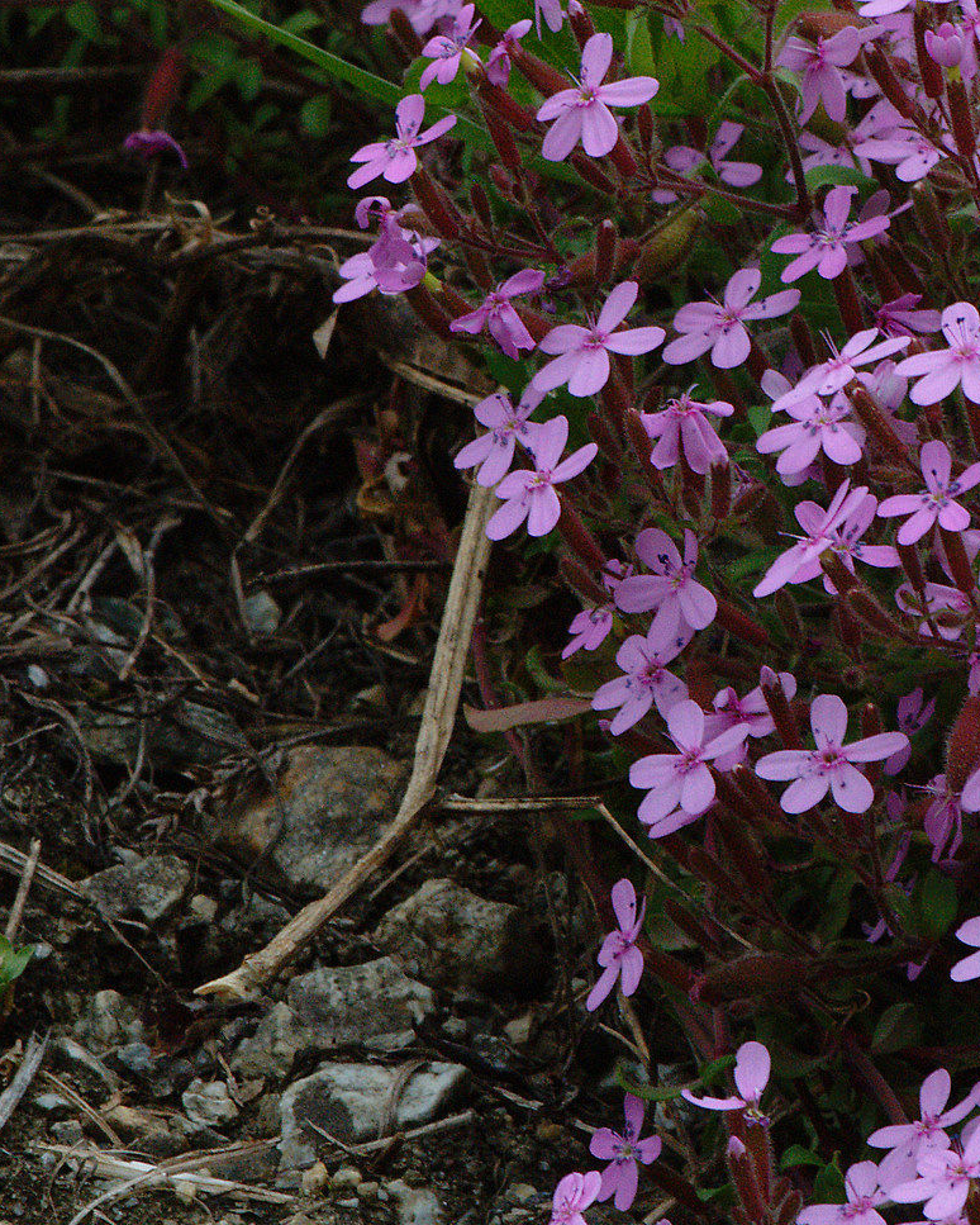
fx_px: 13307
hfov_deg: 4.2
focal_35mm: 367
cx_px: 900
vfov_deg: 5.3
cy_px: 486
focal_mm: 105
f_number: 16
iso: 640
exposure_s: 1/90
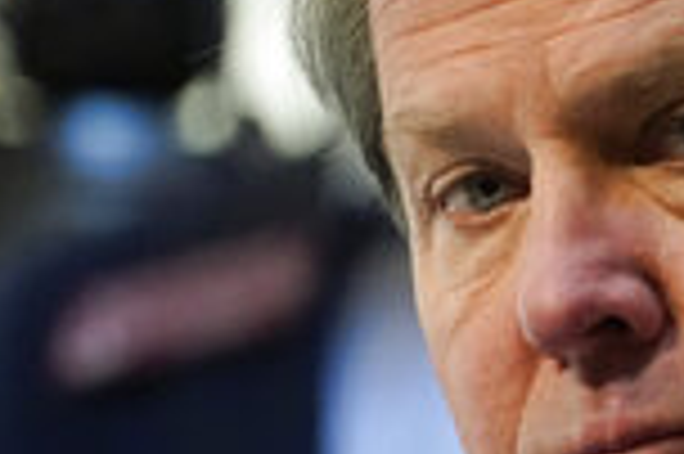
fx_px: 25603
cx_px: 814
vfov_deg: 1.0
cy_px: 267
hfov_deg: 1.5
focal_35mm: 1349
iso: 8000
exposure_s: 1/320
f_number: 7.1
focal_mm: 400
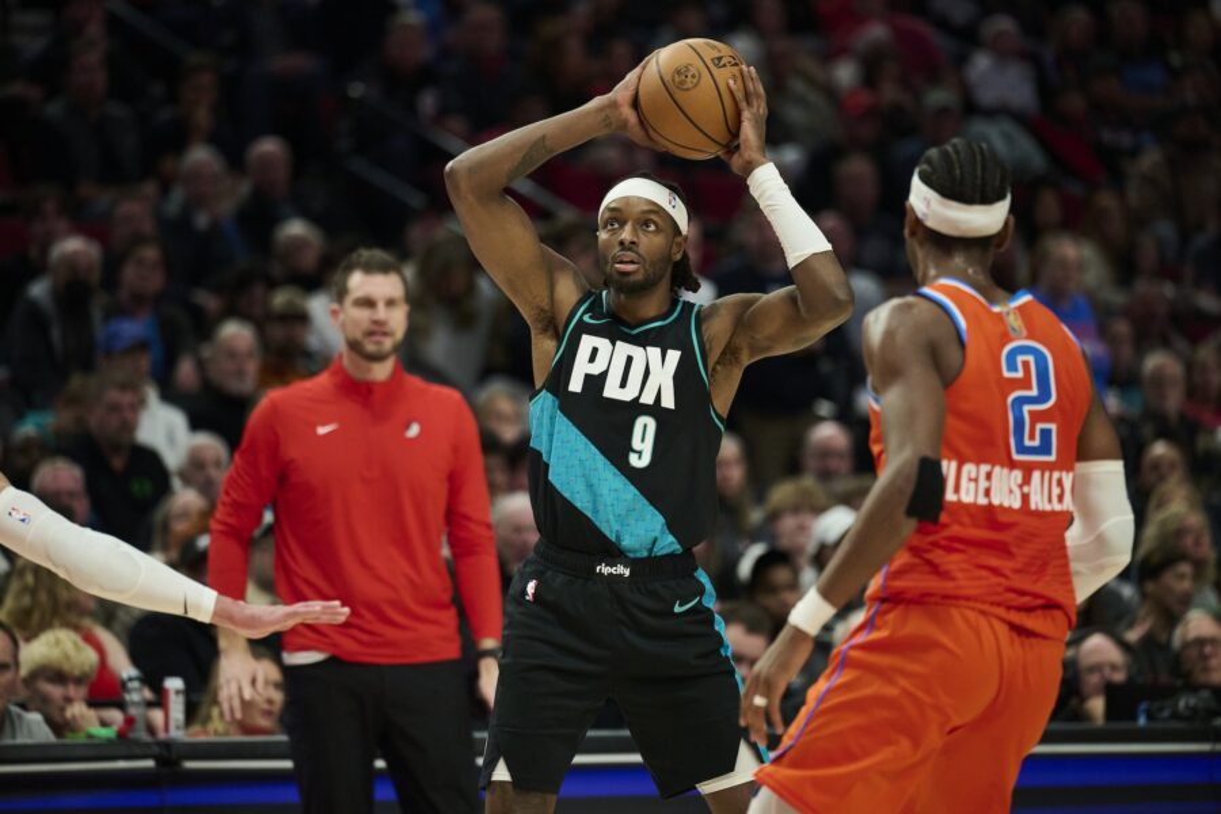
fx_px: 6783
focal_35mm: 200
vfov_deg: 6.9
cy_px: 407
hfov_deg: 10.3
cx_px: 610
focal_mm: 200
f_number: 2.8
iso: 3200
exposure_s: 1/1600
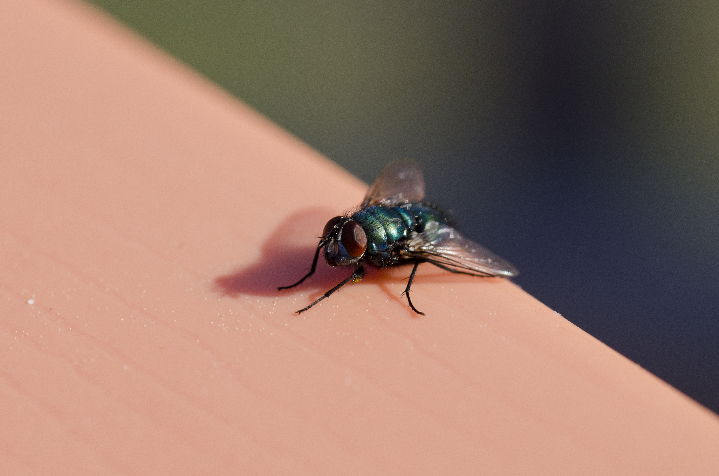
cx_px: 360
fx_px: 2541
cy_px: 238
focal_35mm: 128
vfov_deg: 10.7
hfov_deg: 16.1
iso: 400
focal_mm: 85
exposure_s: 1/800
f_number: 11
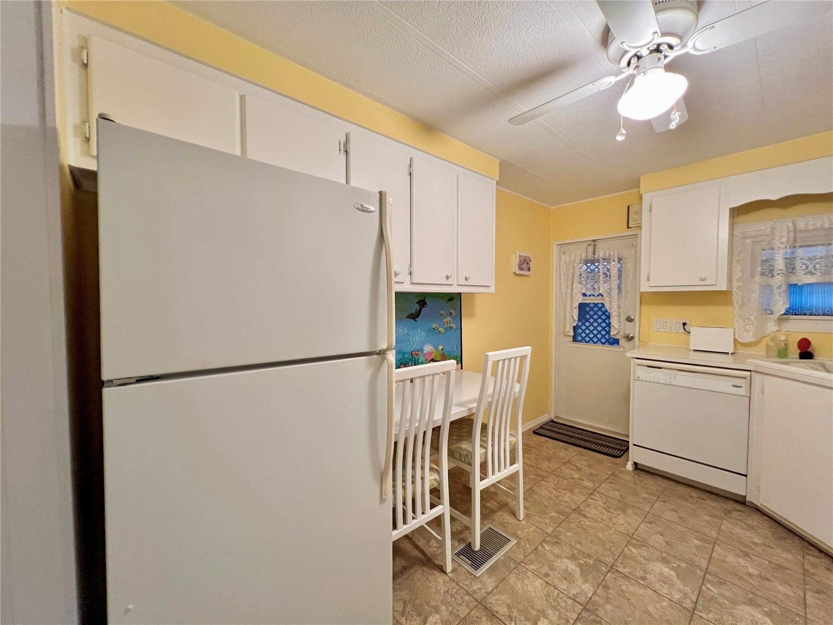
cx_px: 416
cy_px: 312
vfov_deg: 89.9
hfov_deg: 106.2
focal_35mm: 13
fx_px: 313
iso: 320
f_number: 1.8
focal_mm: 1.57
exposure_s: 1/60
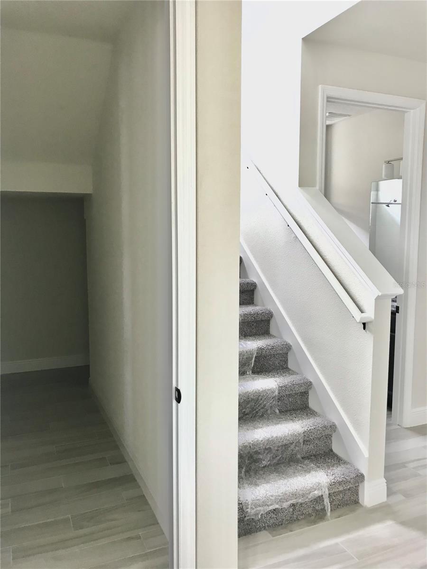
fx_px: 461
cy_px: 284
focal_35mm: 28
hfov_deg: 49.7
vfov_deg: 63.4
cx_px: 214
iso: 40
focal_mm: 3.99
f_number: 1.8
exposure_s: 1/20
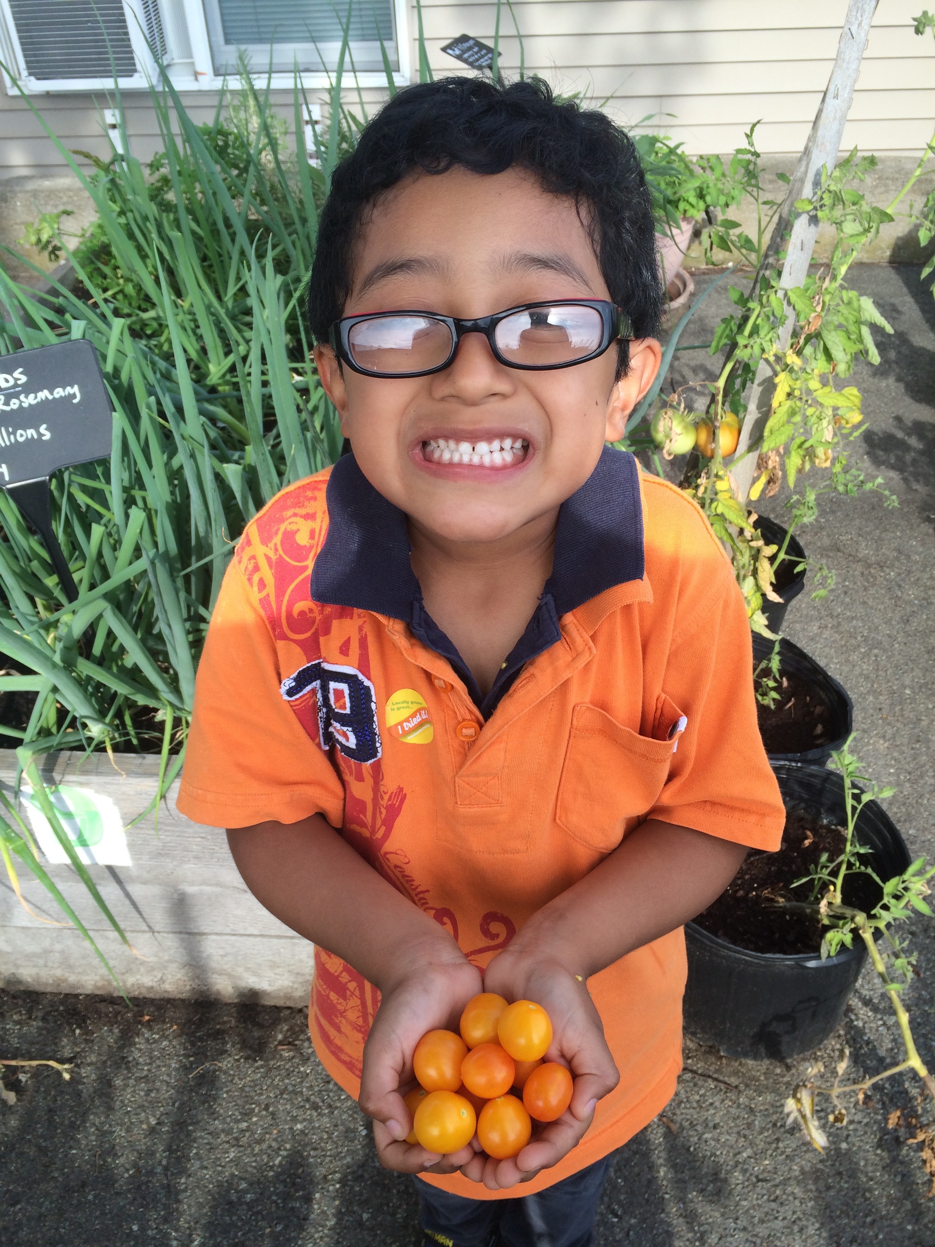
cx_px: 468
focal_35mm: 29
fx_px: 1044
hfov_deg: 48.2
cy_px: 624
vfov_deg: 61.7
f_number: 2.2
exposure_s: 1/471
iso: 32
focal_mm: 4.15
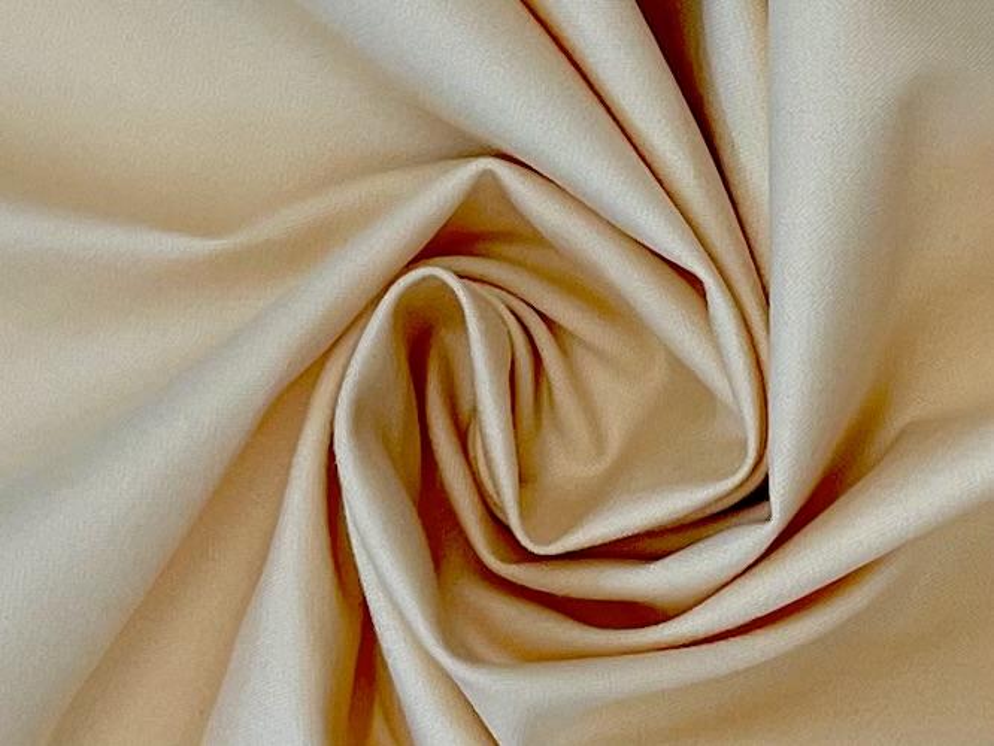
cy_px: 373
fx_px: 718
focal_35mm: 25
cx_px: 497
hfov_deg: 69.4
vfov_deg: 54.9
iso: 64
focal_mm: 5.1
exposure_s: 1/120
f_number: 1.6
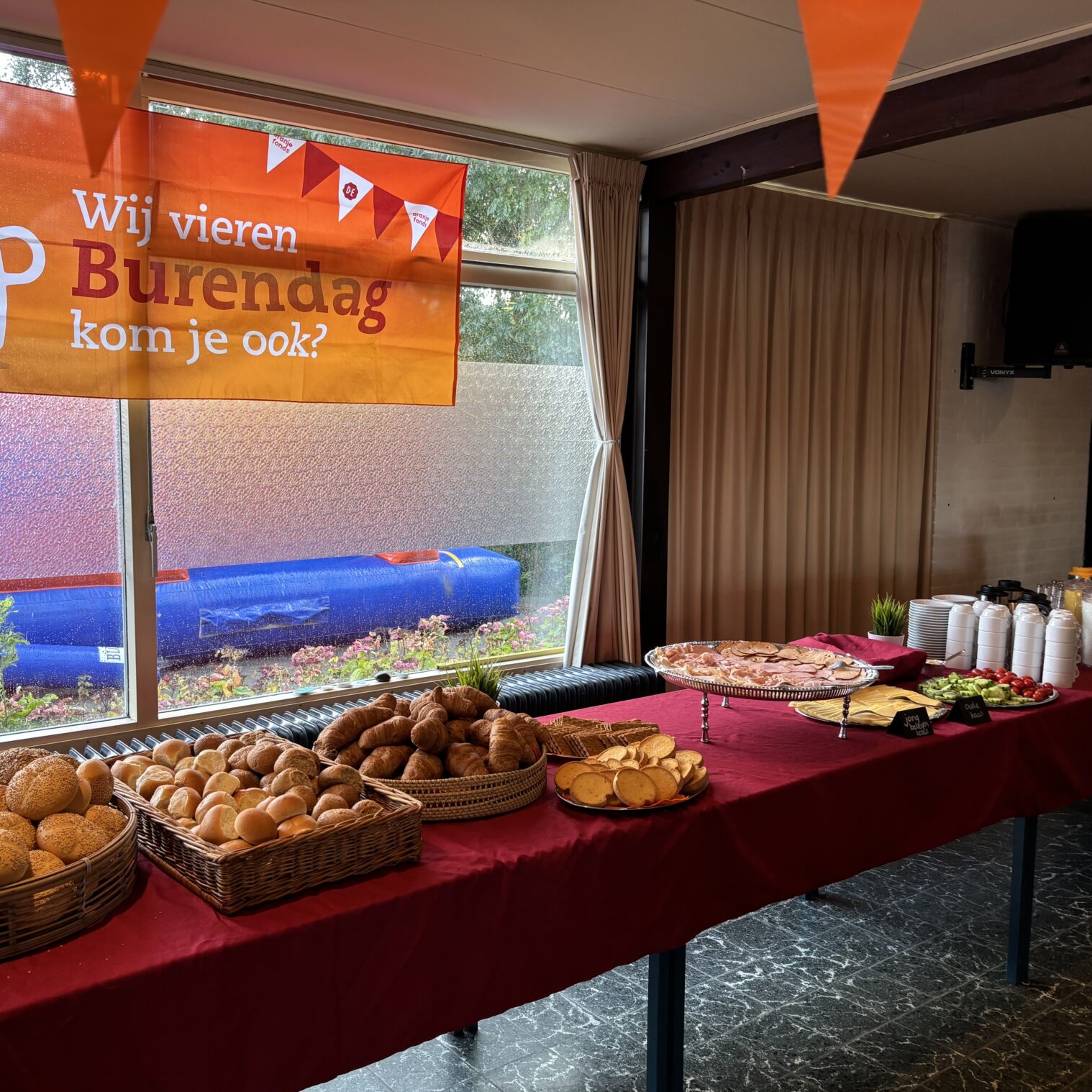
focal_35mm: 31
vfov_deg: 52.5
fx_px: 1106
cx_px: 450
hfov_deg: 52.3
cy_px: 547
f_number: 1.6
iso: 100
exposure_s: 1/121
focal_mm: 5.96
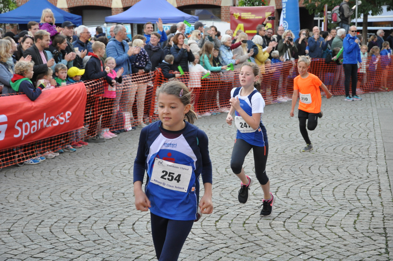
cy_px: 130
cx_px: 196
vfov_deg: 19.7
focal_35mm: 69
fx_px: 752
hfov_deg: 29.3
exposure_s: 1/500
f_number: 5
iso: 1100
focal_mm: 46
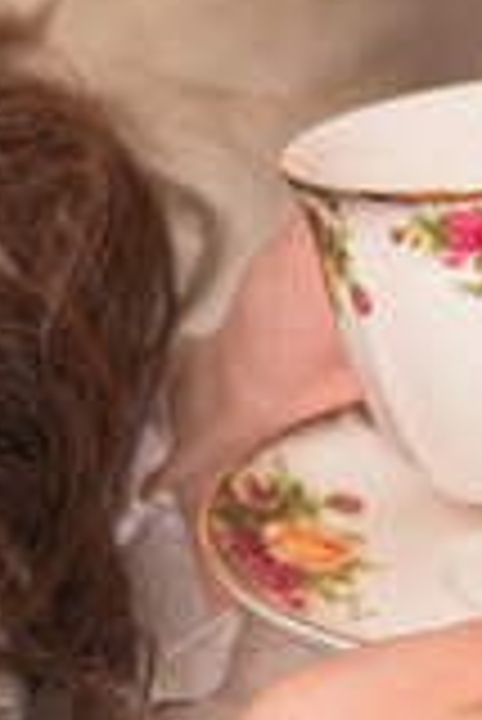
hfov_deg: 5.1
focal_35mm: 269
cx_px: -270
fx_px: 5390
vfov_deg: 7.6
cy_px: -99
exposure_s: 1/50
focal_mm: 48
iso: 100
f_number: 2.8
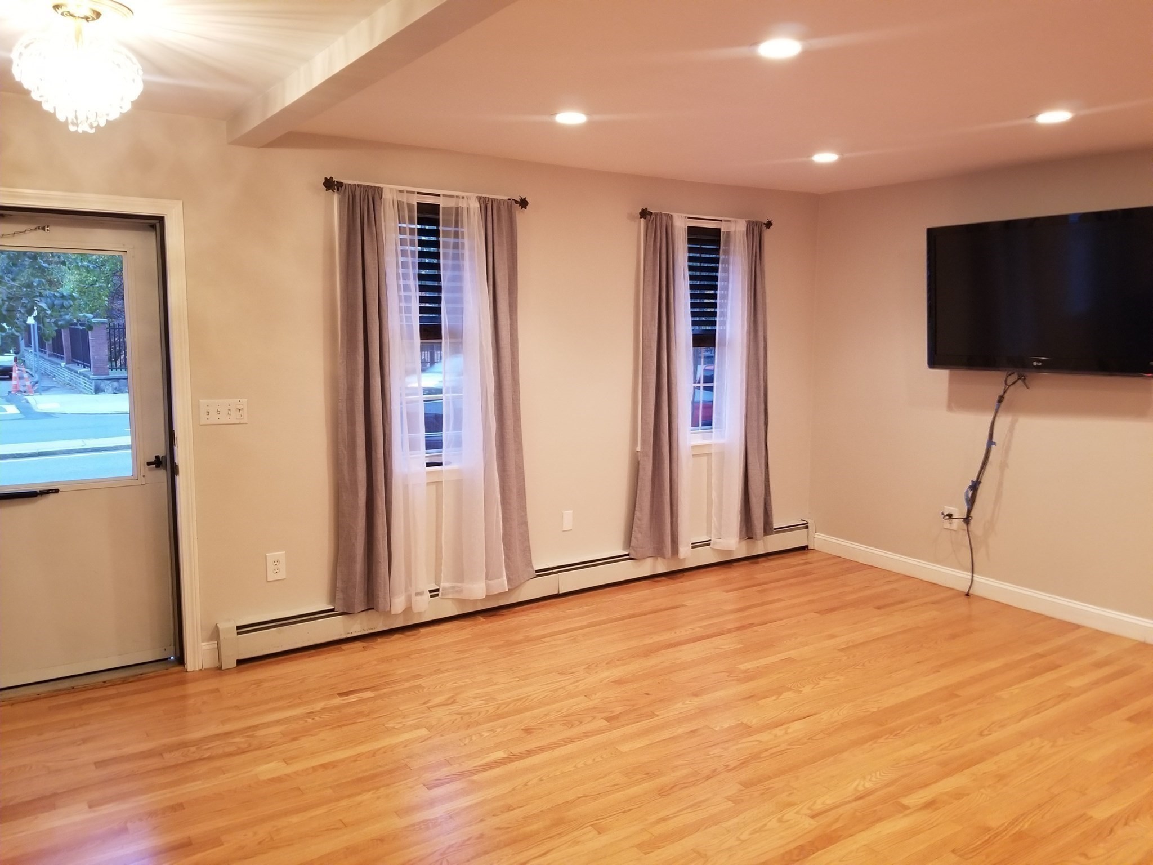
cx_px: 576
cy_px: 432
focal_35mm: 26
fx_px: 866
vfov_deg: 53.1
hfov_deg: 67.3
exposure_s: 1/24
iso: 200
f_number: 1.7
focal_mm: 4.3
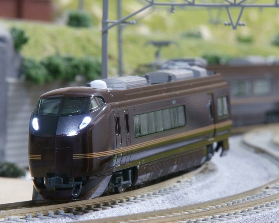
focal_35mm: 387
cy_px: 105
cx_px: 175
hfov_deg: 5.0
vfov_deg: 4.0
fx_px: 3194
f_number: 36
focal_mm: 210
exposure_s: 30
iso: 100
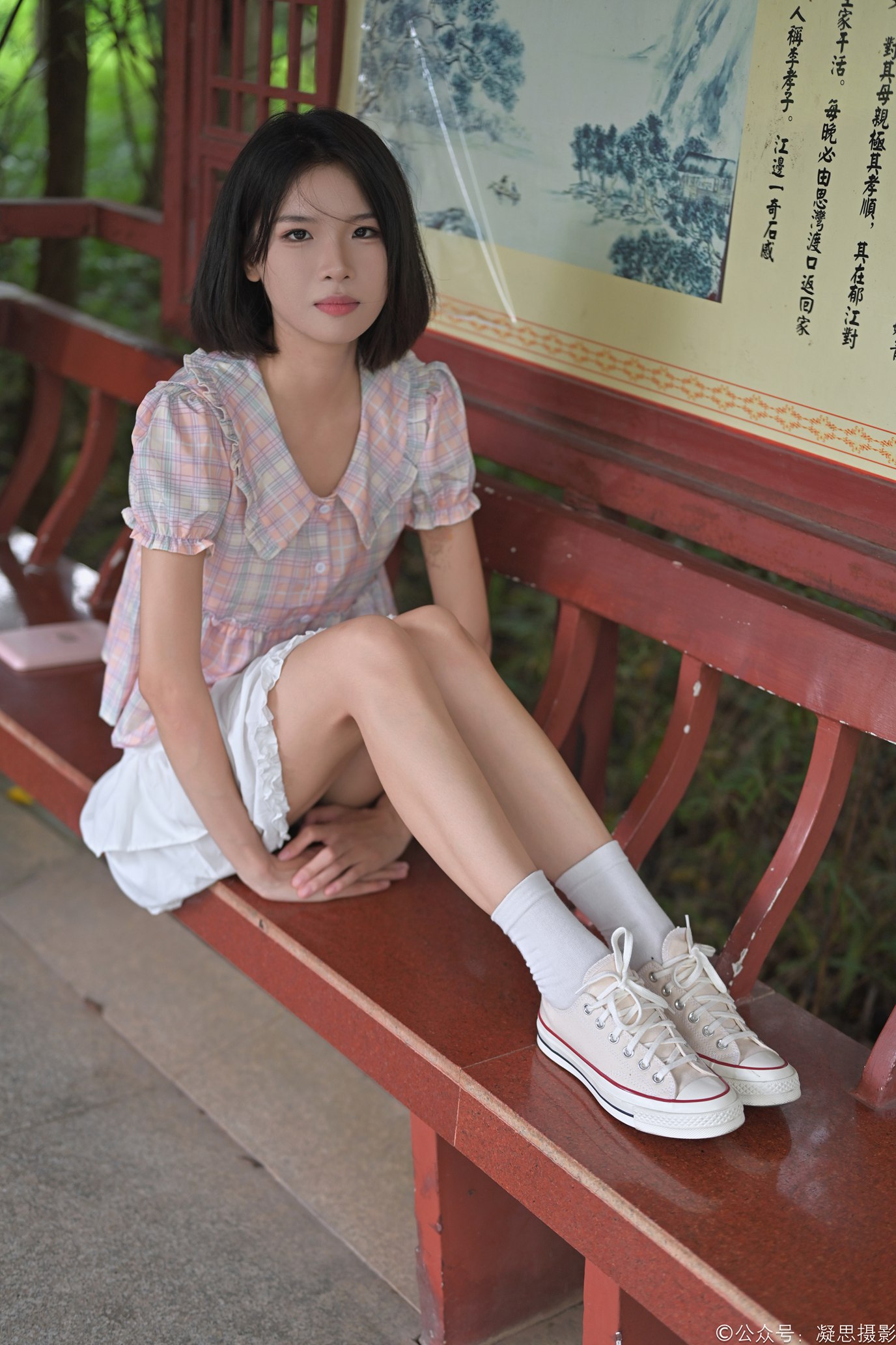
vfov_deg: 39.6
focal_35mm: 50
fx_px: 1867
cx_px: 448
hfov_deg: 27.0
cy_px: 672
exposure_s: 1/100
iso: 500
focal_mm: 50
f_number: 2.2
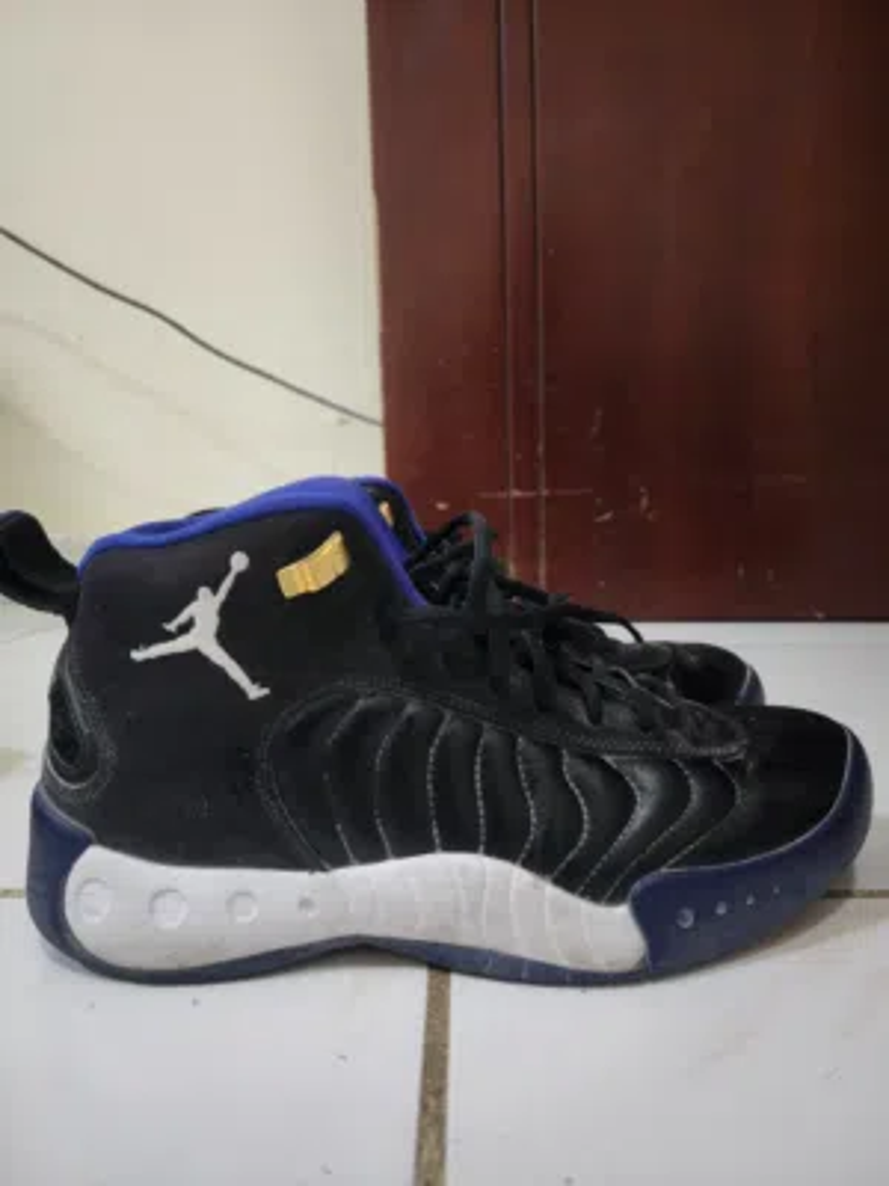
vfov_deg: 73.9
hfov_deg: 58.9
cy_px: 593
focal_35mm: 23
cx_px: 444
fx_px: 788
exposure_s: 1/25
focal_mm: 6.4
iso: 1250
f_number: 1.8
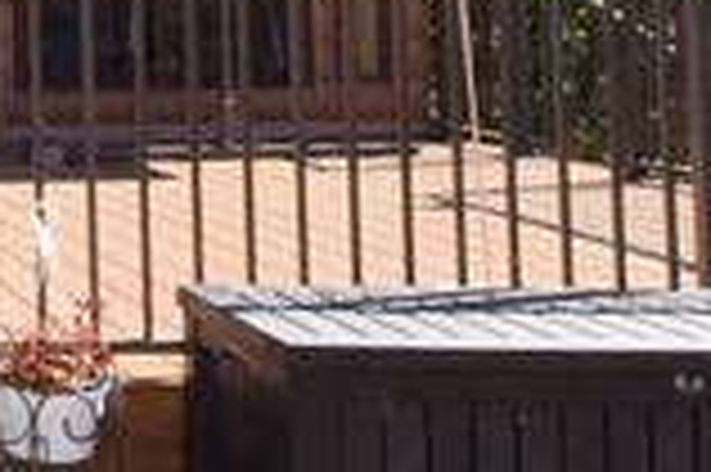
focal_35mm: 103
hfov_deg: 17.1
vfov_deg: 12.9
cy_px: -130
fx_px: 2032
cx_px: -482
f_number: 16
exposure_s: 1/200
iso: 320
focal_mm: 10
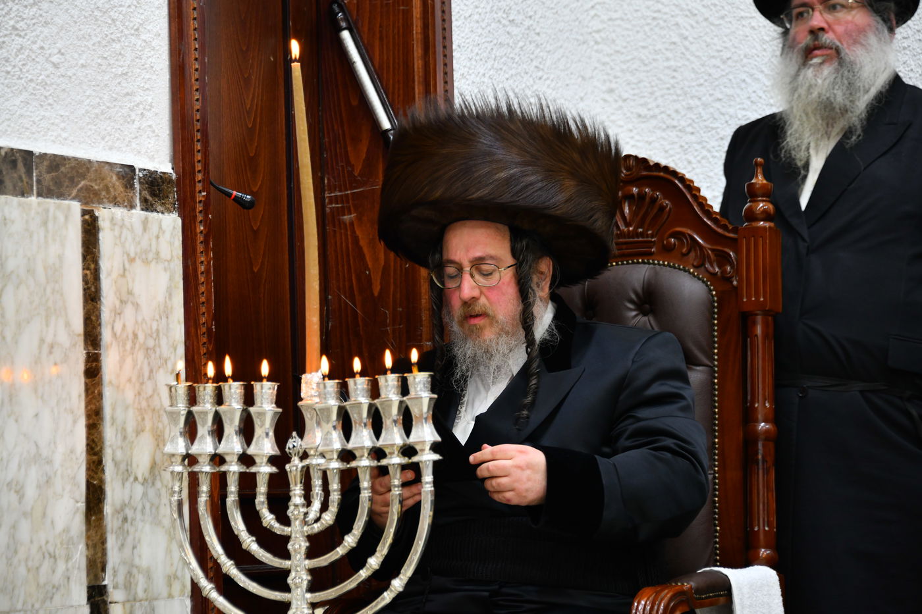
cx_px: 461
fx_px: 3841
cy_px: 307
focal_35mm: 150
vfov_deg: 9.1
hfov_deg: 13.7
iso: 1000
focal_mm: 150
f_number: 5.6
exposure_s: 1/100
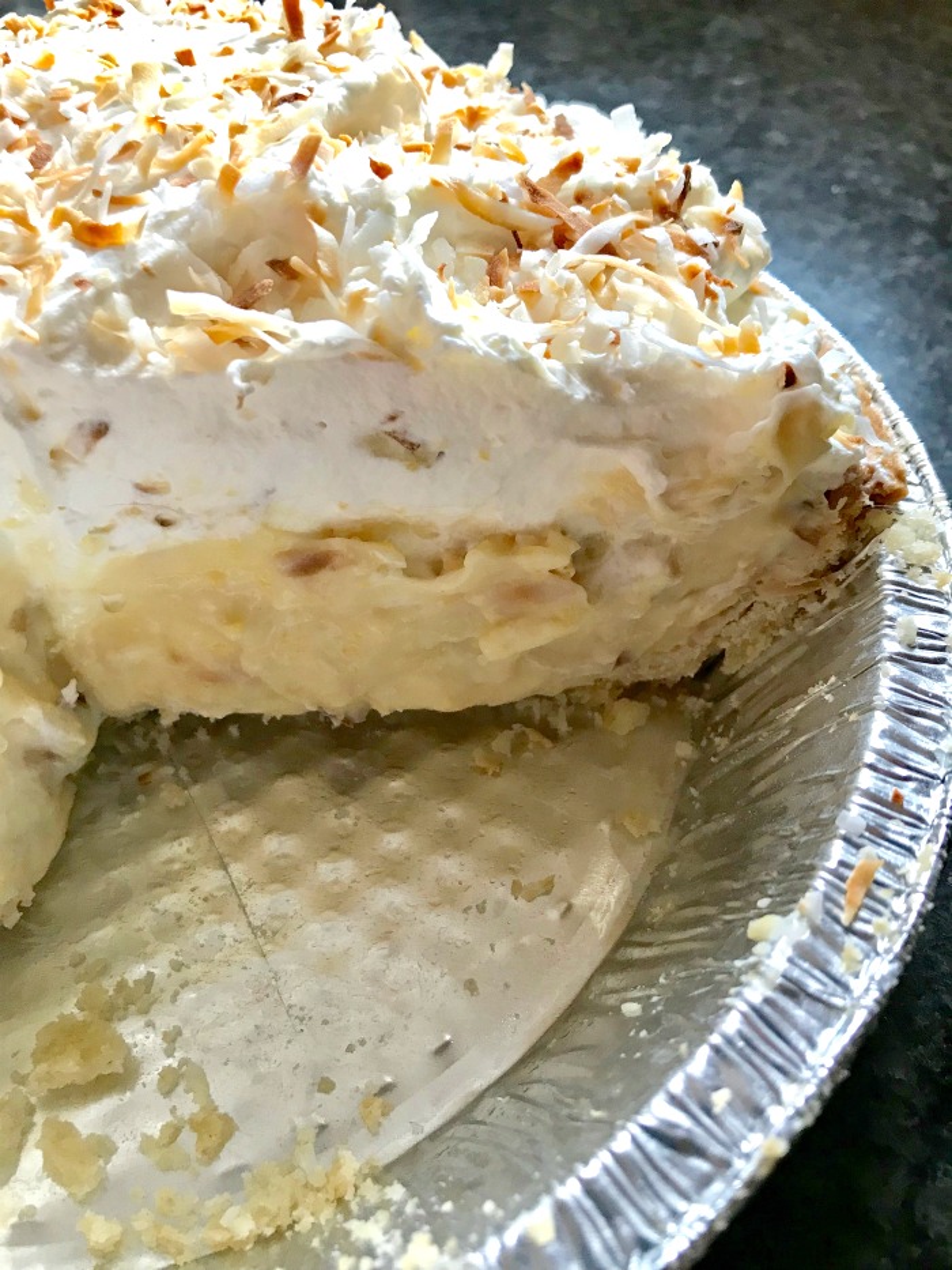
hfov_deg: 49.8
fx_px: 1026
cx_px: 476
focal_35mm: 28
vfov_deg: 63.4
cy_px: 635
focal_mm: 3.99
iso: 40
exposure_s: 1/24
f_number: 1.8
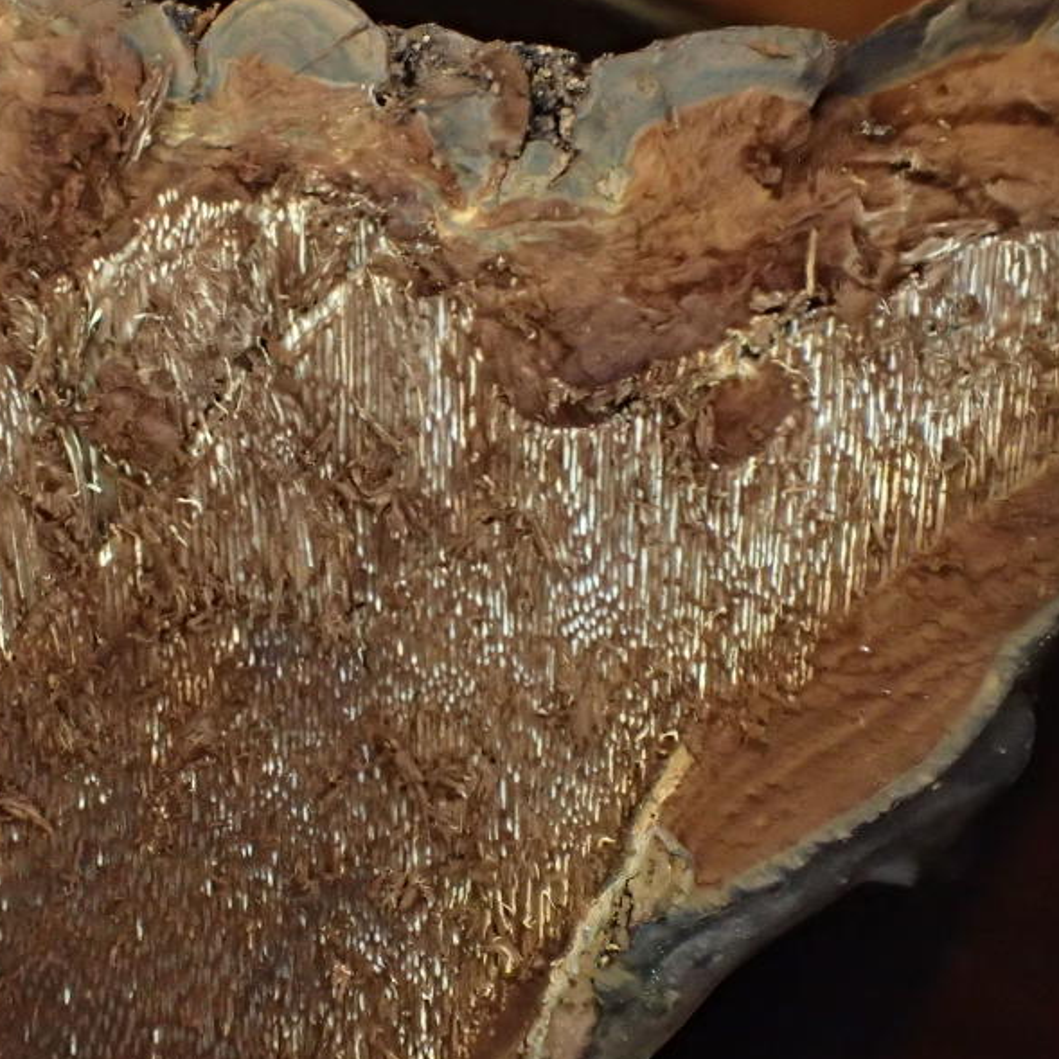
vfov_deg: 46.0
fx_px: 1246
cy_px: 530
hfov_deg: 45.5
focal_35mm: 36
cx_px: 376
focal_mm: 5.5
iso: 1600
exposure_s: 1/30
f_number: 3.2
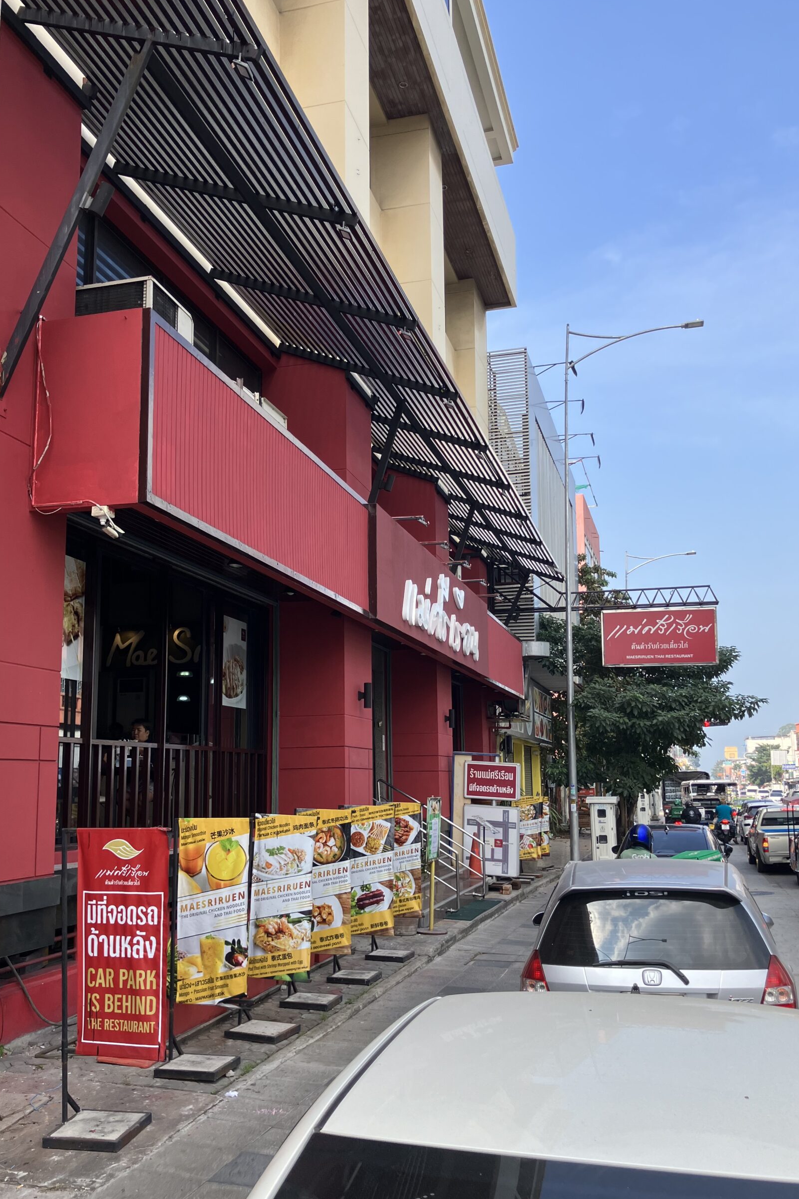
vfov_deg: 60.3
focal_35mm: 31
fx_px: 1032
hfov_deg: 42.3
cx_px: 375
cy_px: 631
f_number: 1.8
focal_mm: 3.99
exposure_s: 1/796
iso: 32
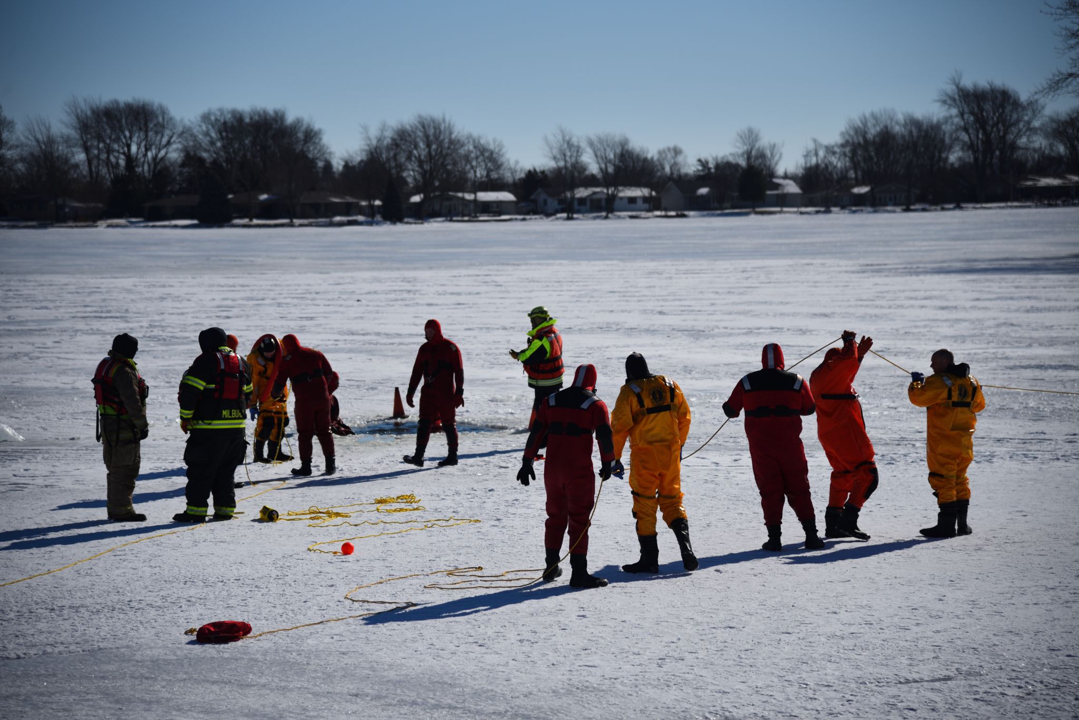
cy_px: 360
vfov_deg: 11.4
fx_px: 3598
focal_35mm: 120
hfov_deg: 17.1
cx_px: 540
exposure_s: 1/3200
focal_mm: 120
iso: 100
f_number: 4
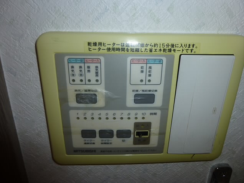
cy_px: 92
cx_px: 122
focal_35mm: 25
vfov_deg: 54.9
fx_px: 176
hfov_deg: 69.4
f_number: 3.1
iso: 100
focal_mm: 4.5
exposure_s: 1/60
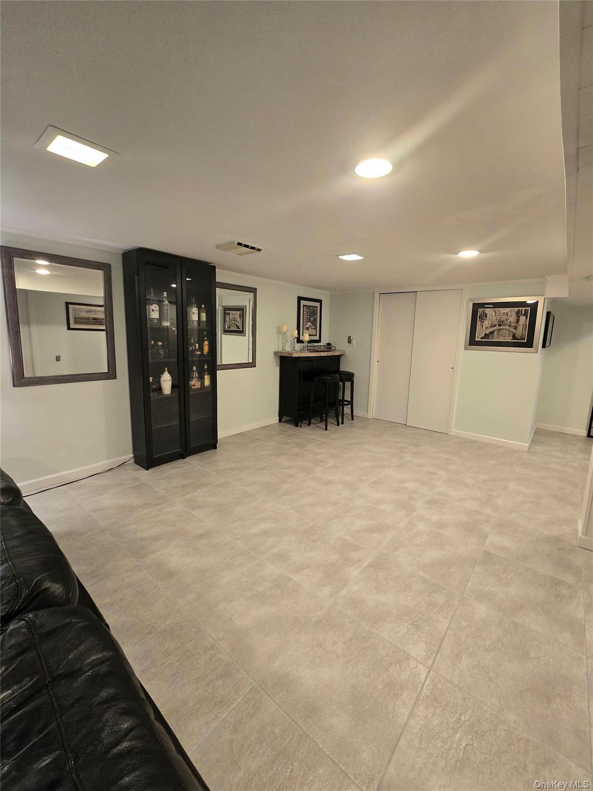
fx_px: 297
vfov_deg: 106.2
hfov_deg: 89.9
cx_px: 296
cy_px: 396
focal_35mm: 13
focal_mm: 2.2
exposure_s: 1/60.2
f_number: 2.2
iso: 400
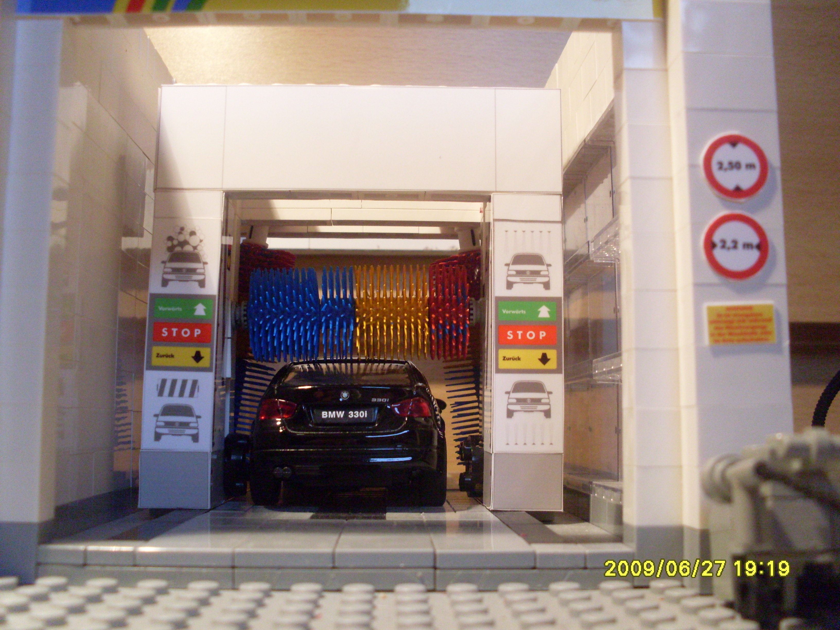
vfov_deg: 37.7
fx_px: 922
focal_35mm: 38
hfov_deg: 49.0
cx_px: 420
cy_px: 315
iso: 200
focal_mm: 6.3
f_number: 2.8
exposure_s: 1/30
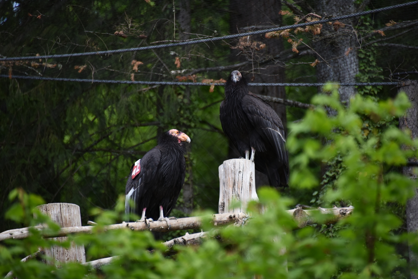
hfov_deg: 6.9
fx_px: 3484
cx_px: 209
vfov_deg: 4.6
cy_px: 140
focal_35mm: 300
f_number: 5.6
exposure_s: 1/640
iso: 560
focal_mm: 300
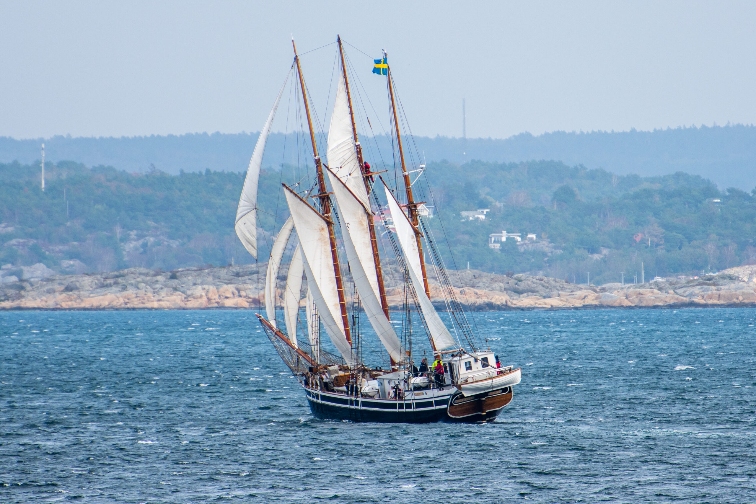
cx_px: 378
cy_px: 252
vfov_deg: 3.4
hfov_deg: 5.2
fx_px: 8400
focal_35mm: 400
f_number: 5.6
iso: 100
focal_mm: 400
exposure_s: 1/500
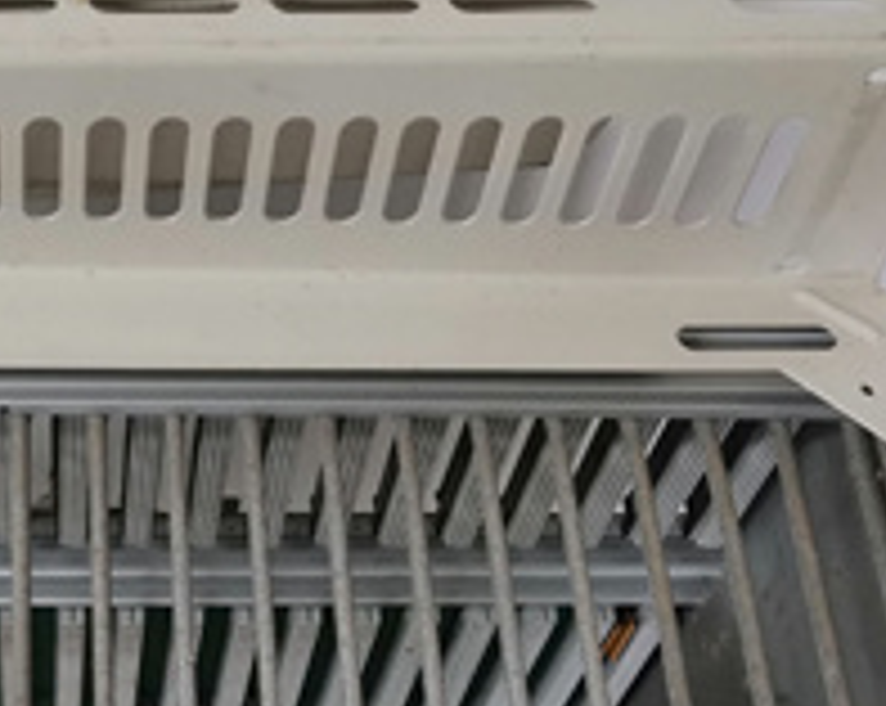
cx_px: 103
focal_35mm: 67
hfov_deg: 27.4
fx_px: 1754
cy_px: 731
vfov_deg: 21.8
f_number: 1.8
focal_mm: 3.95
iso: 200
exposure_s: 1/33.3
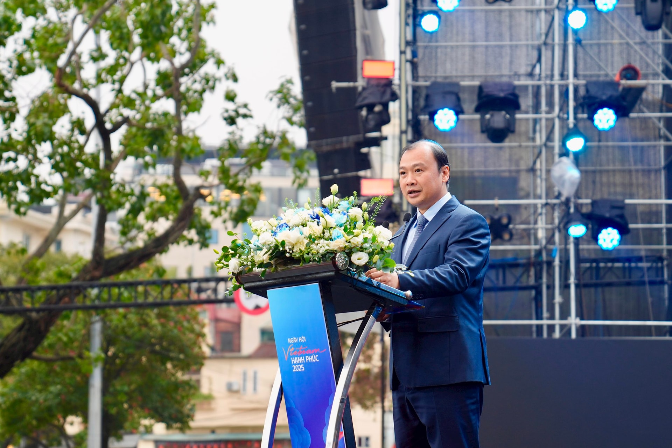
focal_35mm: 105
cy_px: 224
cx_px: 336
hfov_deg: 19.5
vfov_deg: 13.0
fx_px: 1960
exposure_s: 1/200
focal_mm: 70
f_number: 3.2
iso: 250
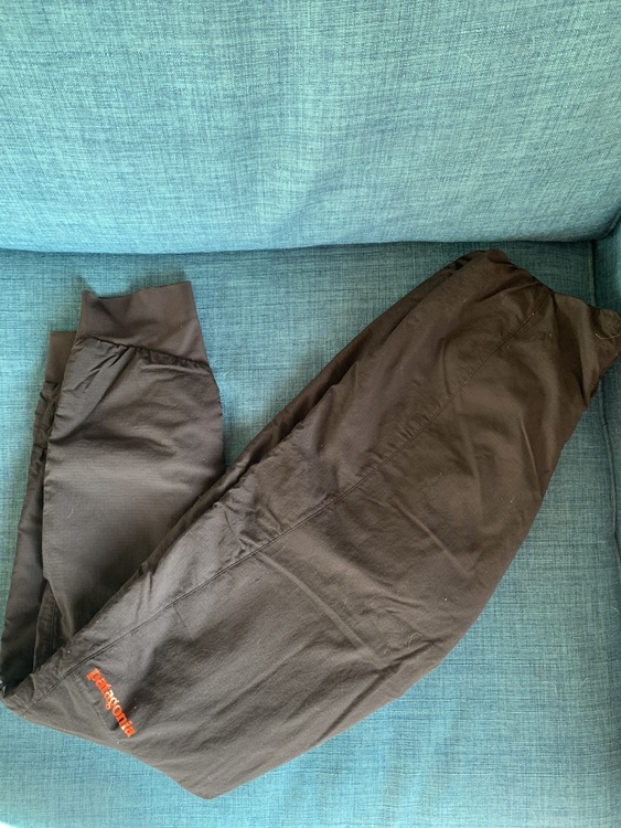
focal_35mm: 26
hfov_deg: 53.1
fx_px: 622
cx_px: 310
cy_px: 414
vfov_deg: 67.3
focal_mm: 4.25
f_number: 1.8
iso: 160
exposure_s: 1/60
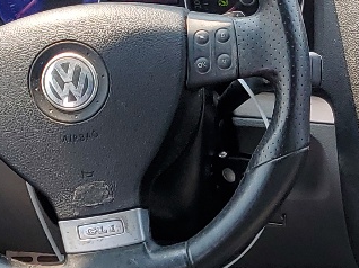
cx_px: 457
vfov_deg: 10.8
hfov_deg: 14.5
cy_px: 435
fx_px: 1358
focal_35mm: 131
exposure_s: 1/400
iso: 50
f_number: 1.5
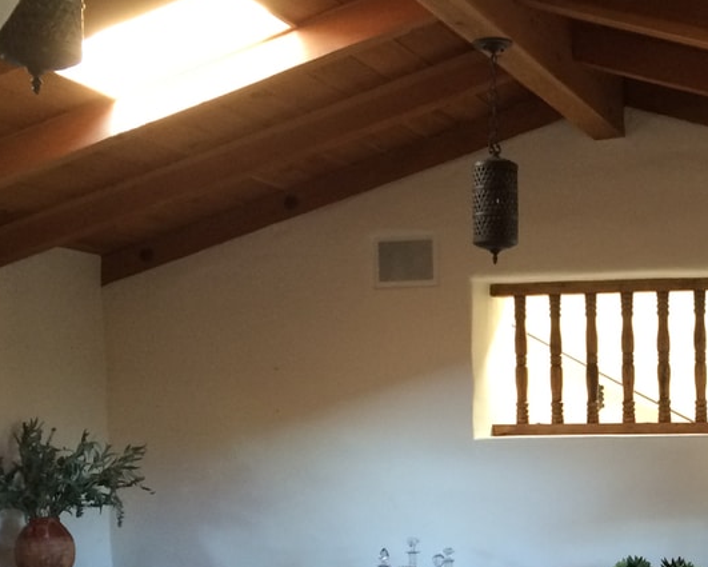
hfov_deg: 25.8
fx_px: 1488
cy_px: 486
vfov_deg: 21.2
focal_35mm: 71
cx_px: 650
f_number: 2.2
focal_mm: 4.15
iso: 160
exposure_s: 1/30
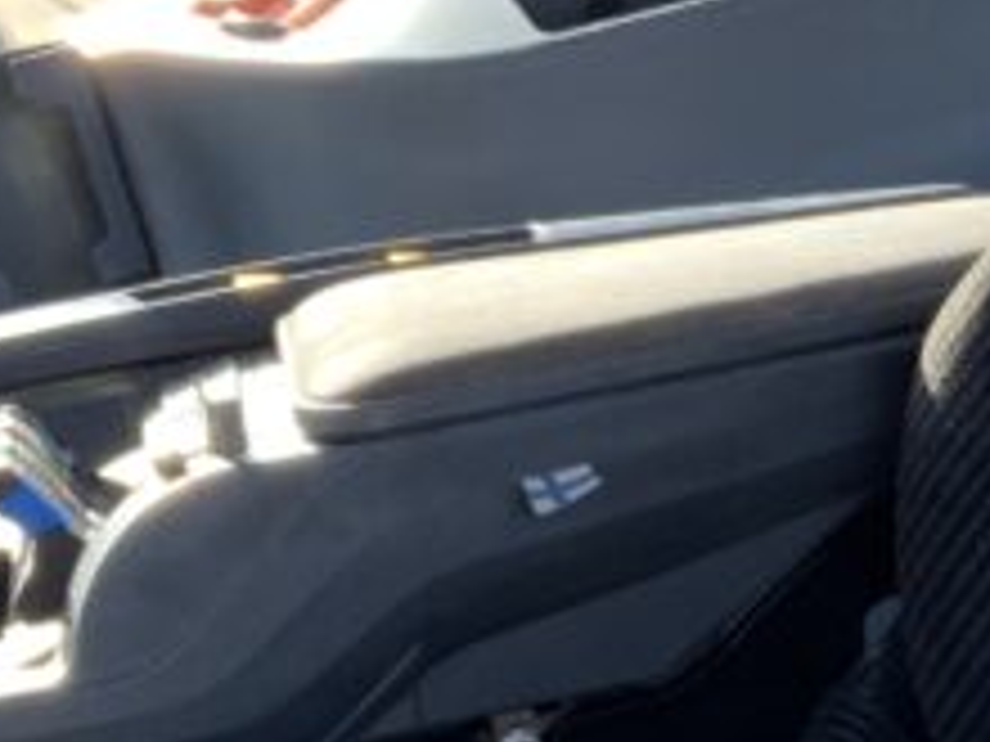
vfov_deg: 10.8
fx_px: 3861
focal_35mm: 135
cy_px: 931
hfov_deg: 14.3
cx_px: 1080
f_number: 1.8
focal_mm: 3
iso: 25
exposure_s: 1/122
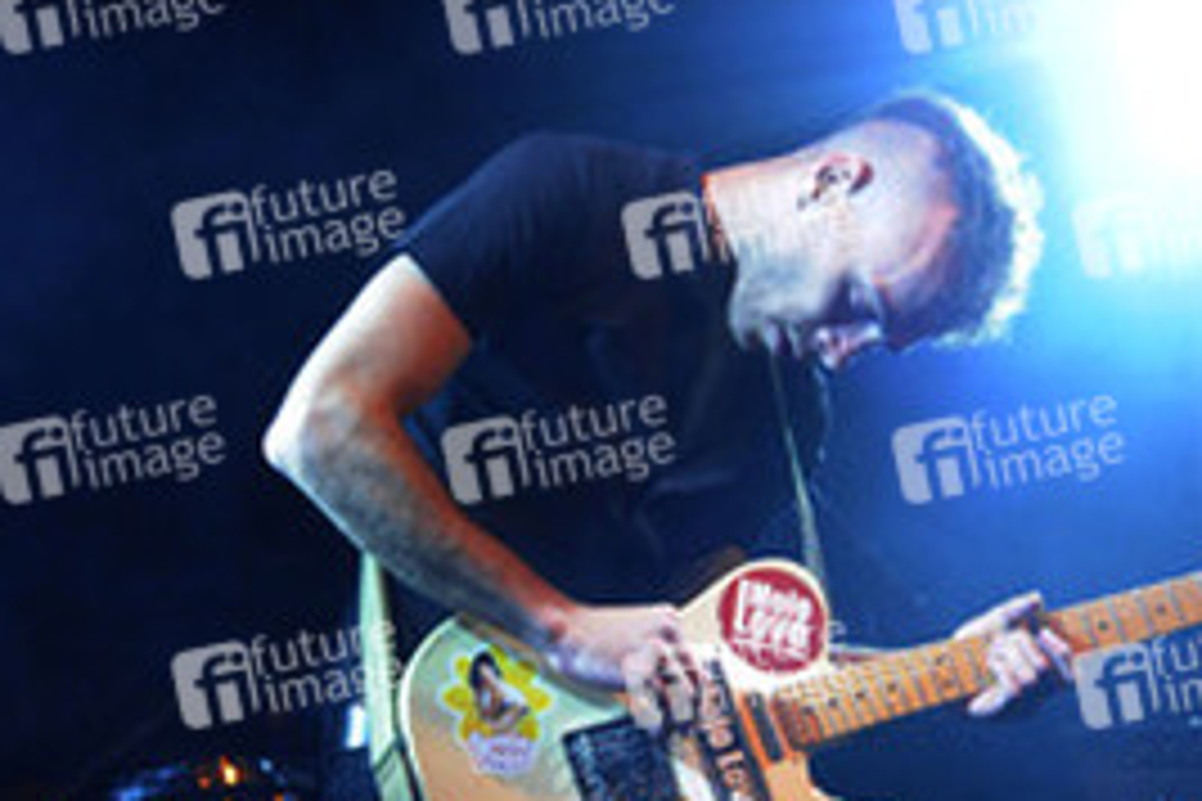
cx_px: 619
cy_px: 562
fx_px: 2704
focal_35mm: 81
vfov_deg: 16.8
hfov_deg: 25.1
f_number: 5
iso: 6400
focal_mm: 48
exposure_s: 1/50
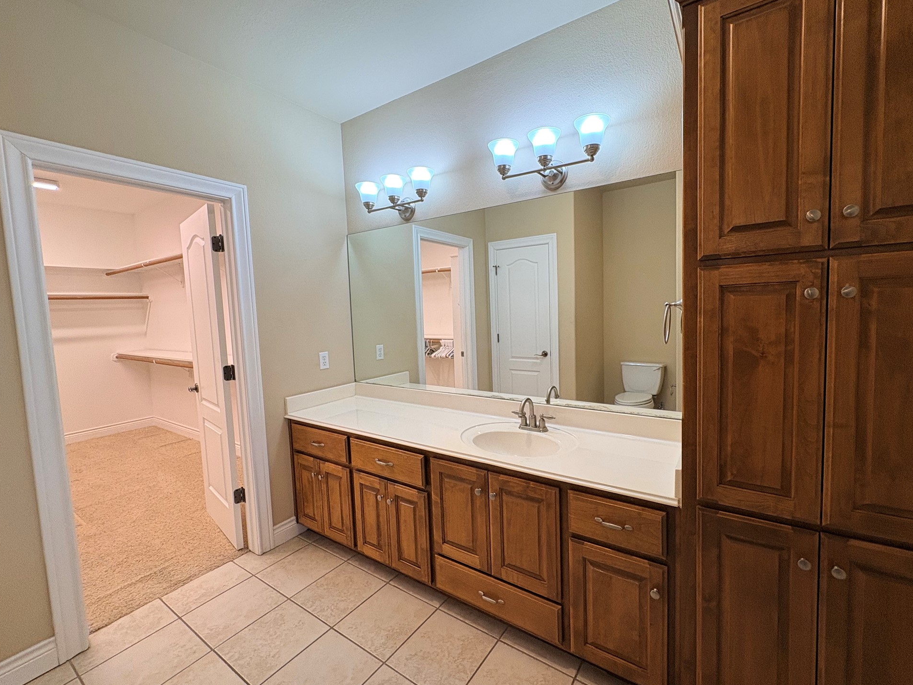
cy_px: 336
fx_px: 396
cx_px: 483
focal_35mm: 15
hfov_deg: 98.1
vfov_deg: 81.8
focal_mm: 2.22
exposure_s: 1/120
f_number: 2.2
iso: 125
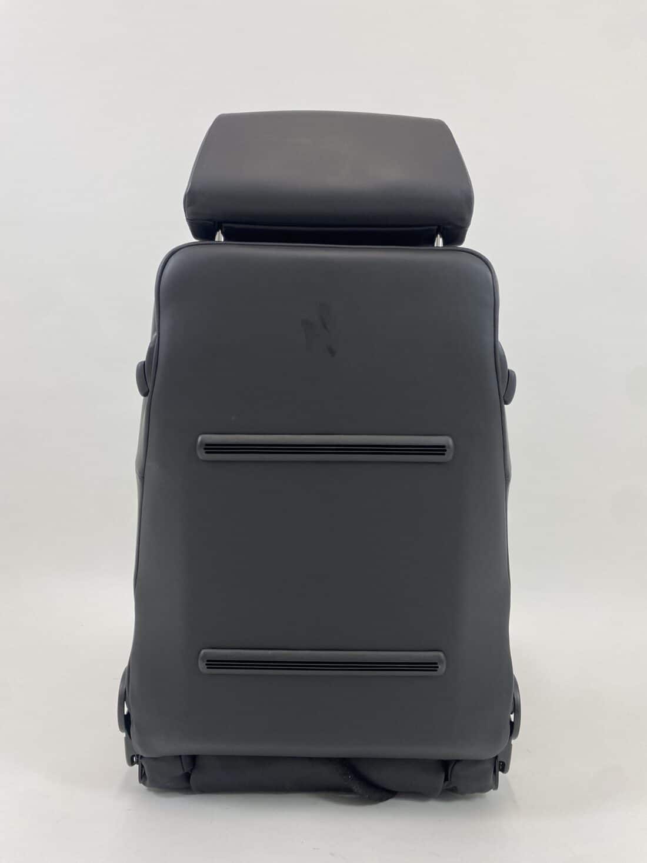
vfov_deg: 67.3
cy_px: 432
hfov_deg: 53.1
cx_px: 324
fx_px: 648
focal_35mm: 26
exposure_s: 1/100
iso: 100
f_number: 1.8
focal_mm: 4.25
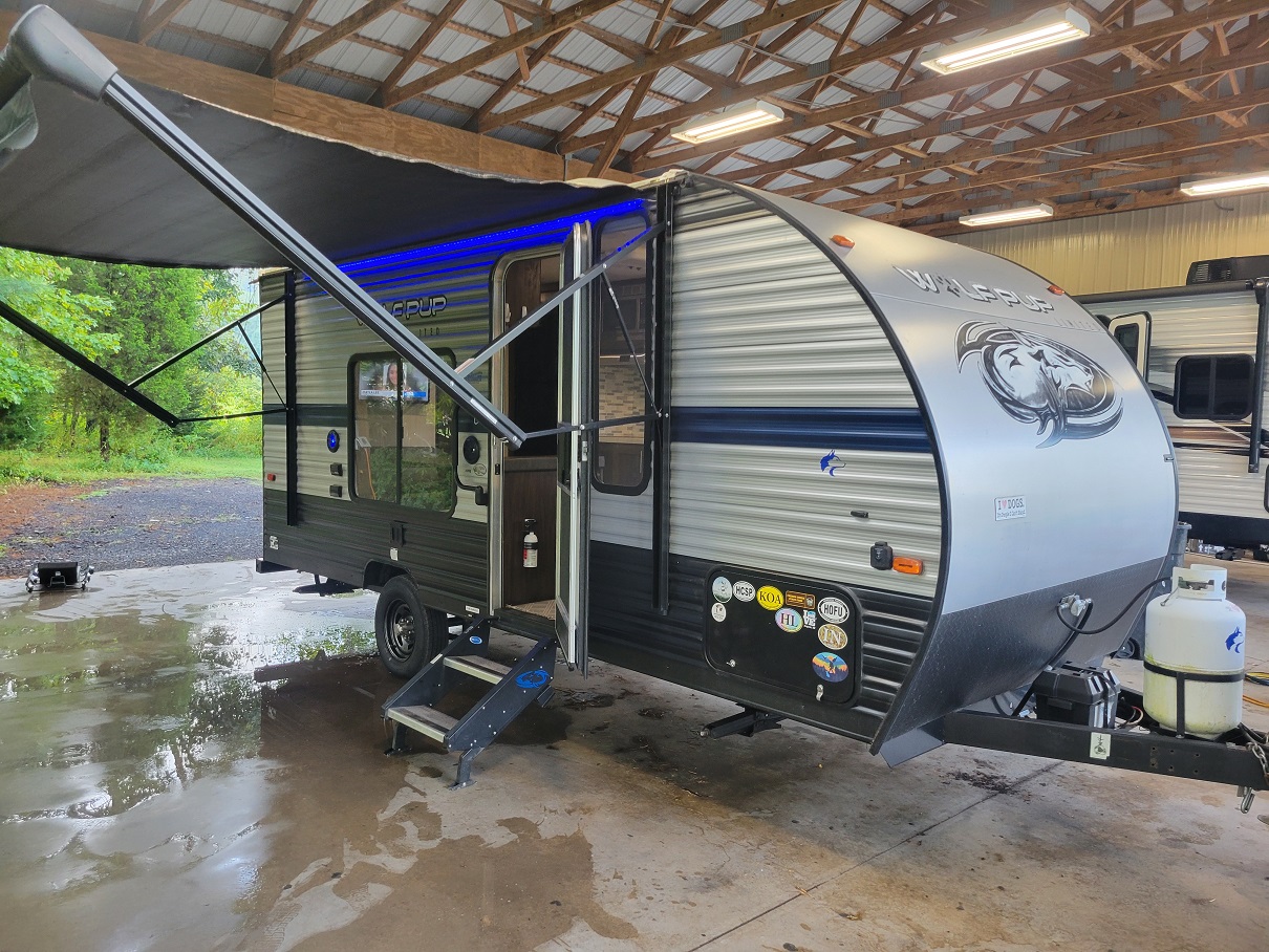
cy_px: 476
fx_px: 953
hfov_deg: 67.3
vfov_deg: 53.1
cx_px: 634
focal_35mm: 26
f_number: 1.8
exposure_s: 1/120
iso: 160
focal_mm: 5.4
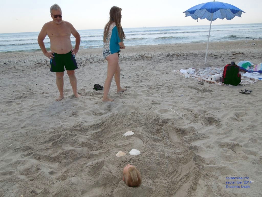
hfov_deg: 69.4
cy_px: 98
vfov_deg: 54.9
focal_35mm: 25
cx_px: 131
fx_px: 189
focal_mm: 4.5
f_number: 3.3
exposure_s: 1/1000
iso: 100
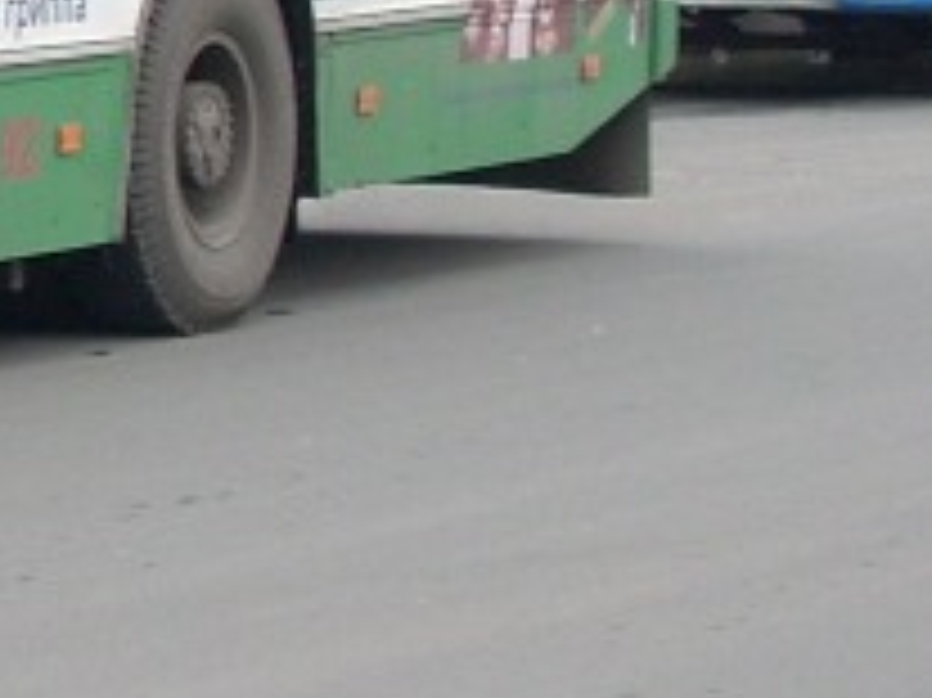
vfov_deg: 5.5
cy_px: -333
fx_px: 7185
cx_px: -1238
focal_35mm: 267
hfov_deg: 7.0
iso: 64
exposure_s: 1/46.2
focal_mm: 9
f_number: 3.4
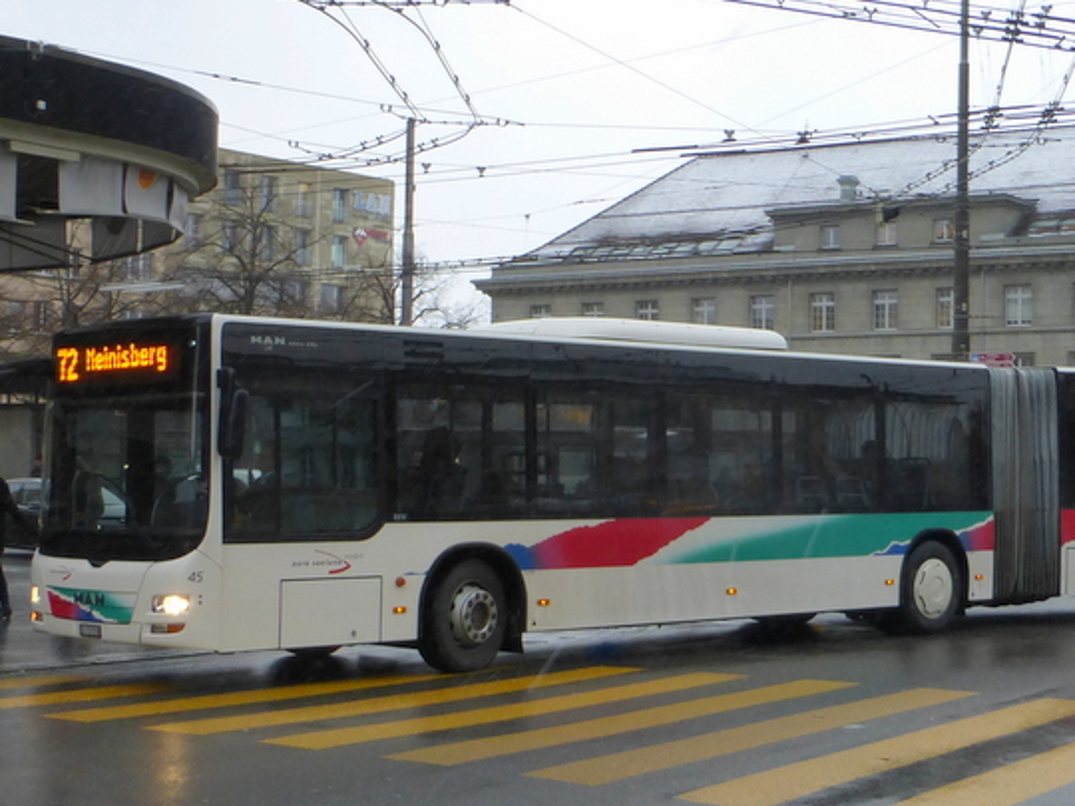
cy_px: 445
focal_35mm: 57
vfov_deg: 25.6
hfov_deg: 33.2
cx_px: 796
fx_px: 1770
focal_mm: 4.8
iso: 100
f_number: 3.4
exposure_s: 1/100
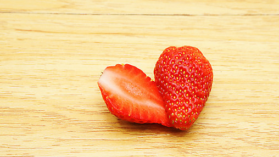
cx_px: 153
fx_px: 426
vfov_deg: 20.9
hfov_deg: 36.2
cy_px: 91
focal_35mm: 58
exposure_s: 1/5
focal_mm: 31
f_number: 11
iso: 100
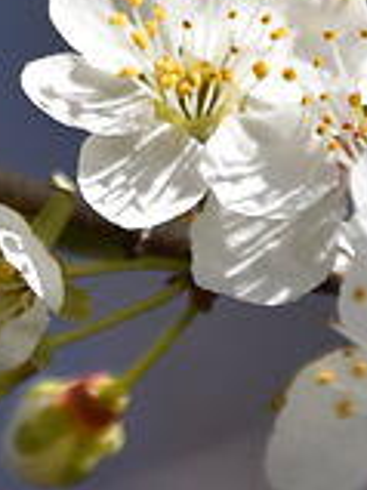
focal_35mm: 2177
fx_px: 30816
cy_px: -288
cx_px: -99
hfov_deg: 0.7
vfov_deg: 0.9
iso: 200
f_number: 7.1
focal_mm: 300
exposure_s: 1/800
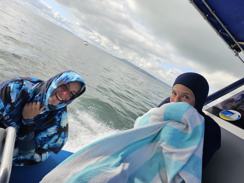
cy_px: 89
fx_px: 183
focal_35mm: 26
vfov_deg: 53.0
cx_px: 131
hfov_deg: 67.2
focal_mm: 6.3
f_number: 1.7
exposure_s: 1/411
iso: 10
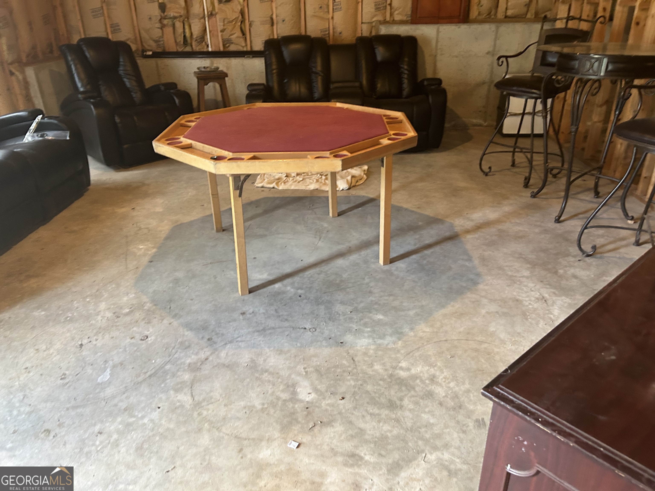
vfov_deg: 53.1
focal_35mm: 26
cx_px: 328
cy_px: 246
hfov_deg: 67.3
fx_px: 492
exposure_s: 1/60
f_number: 1.5
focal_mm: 5.7
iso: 200
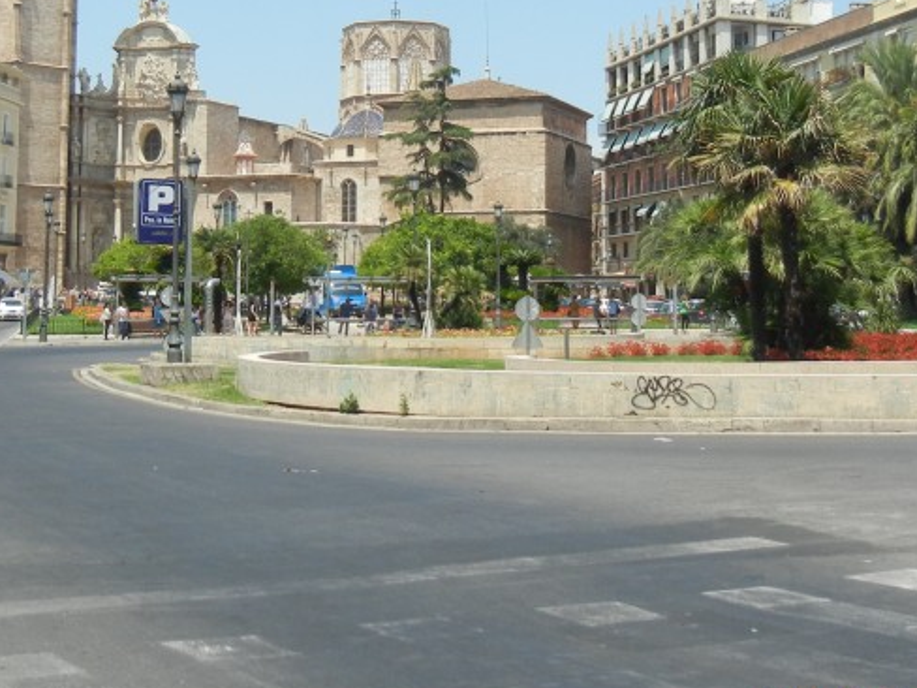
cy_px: 145
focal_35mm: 63
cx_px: 383
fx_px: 1669
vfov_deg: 23.0
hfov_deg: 30.7
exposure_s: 1/332
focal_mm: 5.4
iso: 160
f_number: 7
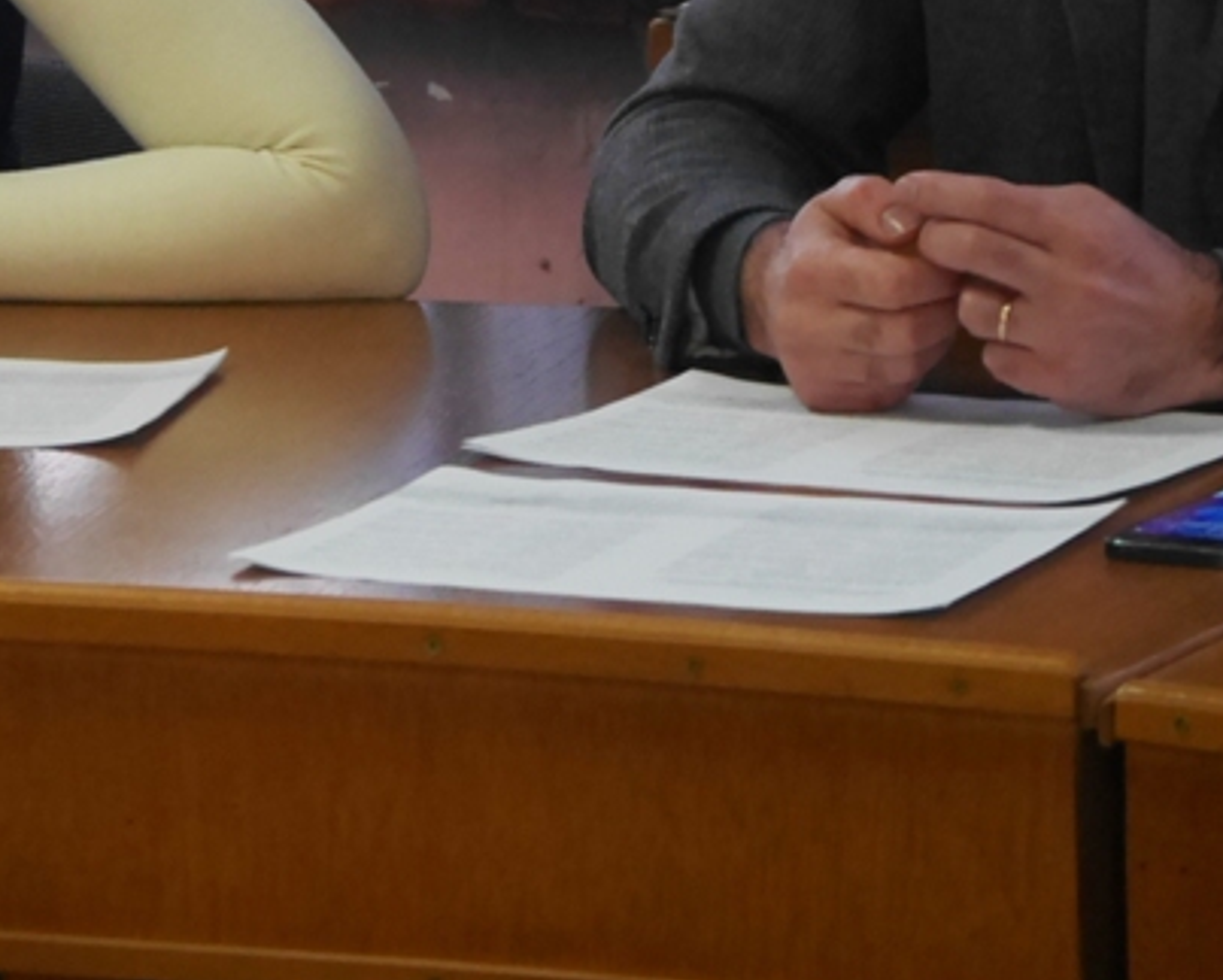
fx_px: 7824
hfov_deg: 8.9
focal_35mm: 216
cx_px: 303
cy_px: -20
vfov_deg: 7.1
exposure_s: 1/100
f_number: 4.9
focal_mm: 46
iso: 1250
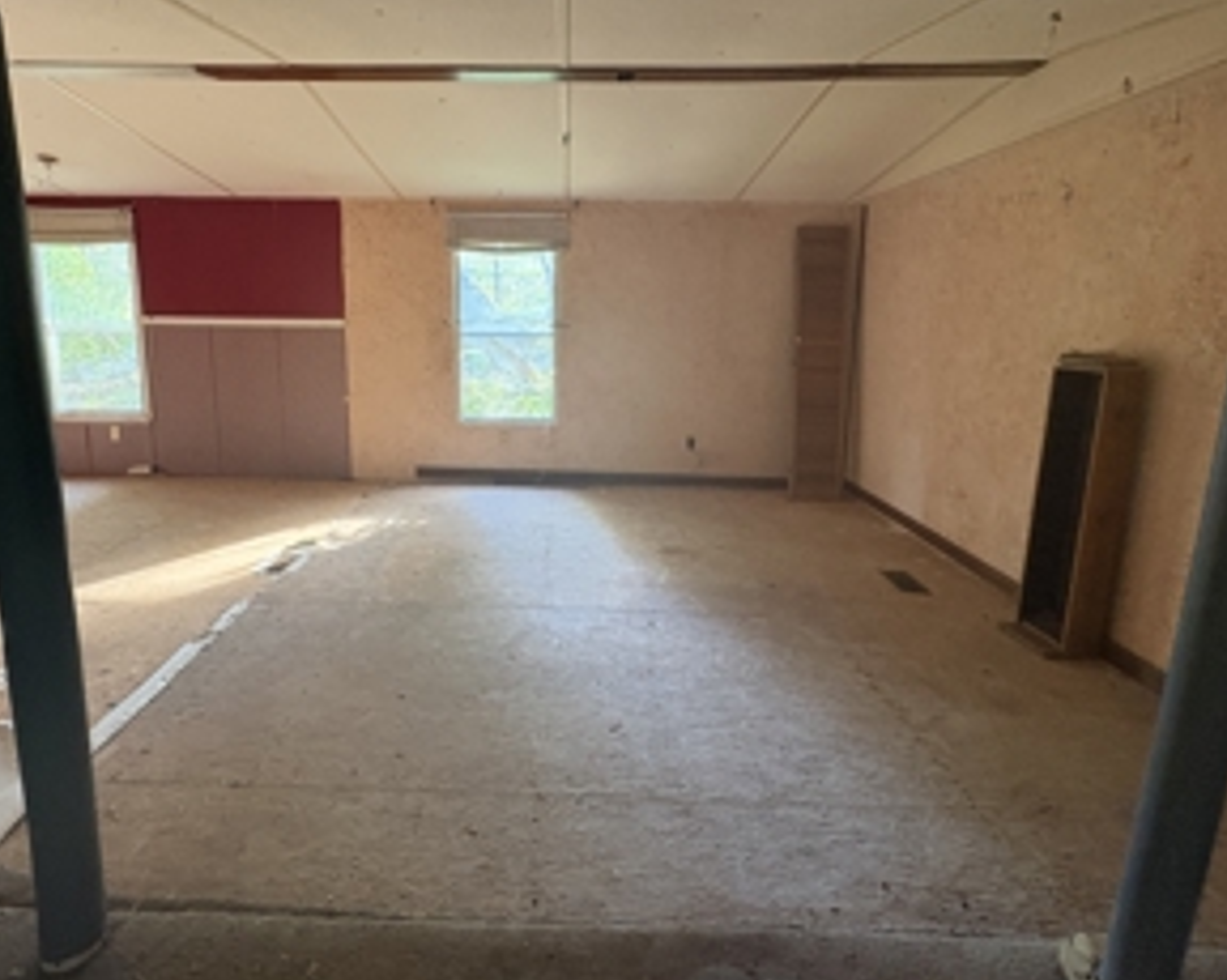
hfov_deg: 83.0
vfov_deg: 70.6
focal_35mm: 19
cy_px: 439
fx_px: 690
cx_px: 545
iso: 500
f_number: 2.2
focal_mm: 2.22
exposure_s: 1/60
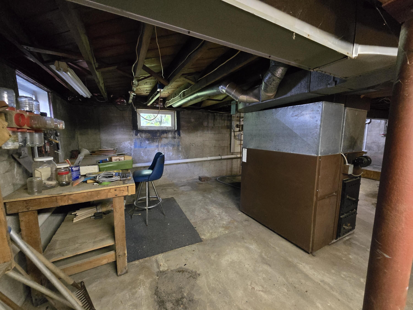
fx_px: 155
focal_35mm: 13
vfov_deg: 89.9
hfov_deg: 106.2
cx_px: 206
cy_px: 155
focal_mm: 2.2
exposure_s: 1/40
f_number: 2.2
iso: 1600
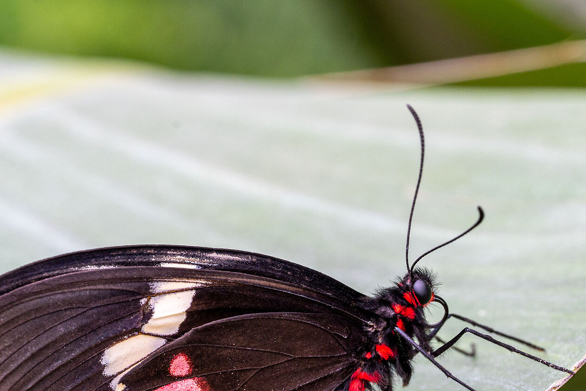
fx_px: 3272
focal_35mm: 201
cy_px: 263
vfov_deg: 6.8
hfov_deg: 10.2
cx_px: 425
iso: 400
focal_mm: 105
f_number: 11
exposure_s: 1/80
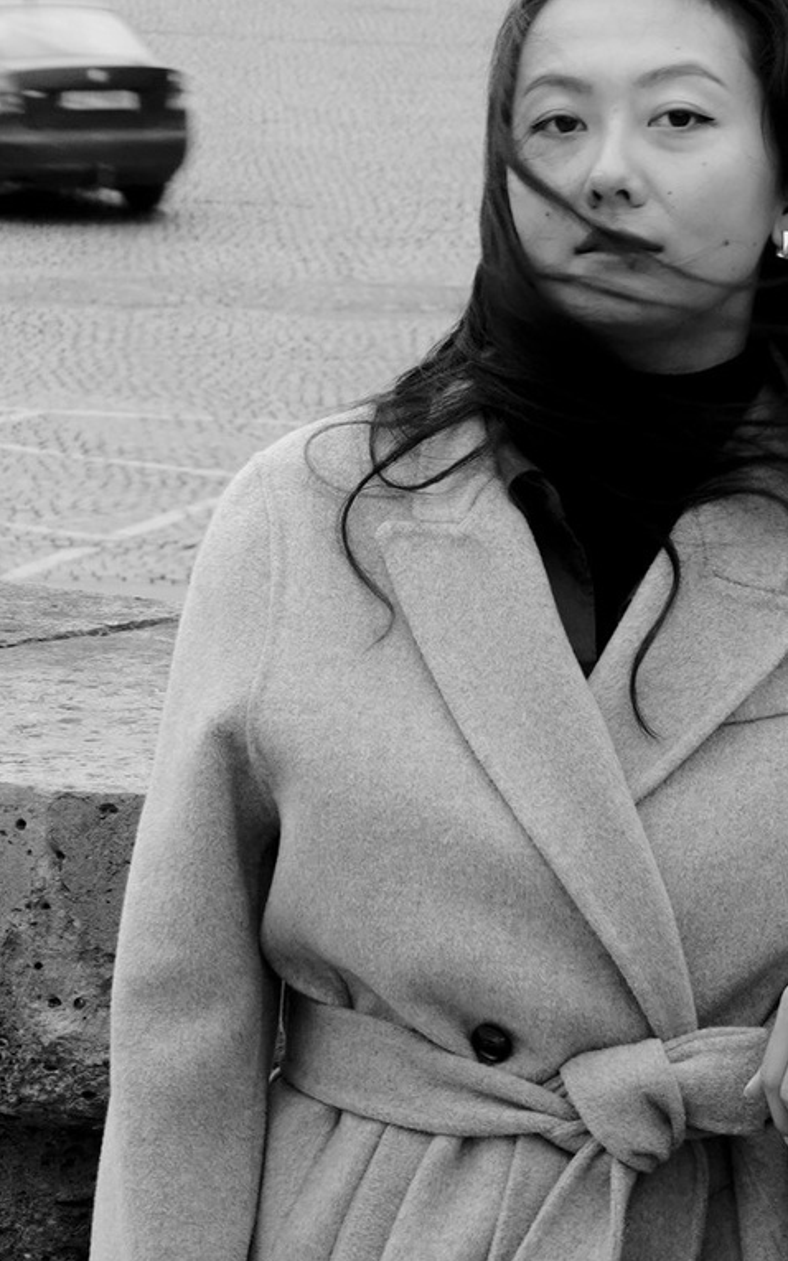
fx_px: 6152
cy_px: 364
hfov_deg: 7.3
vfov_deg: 11.7
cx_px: 590
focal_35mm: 179
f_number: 8
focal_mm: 35
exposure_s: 1/25
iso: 500
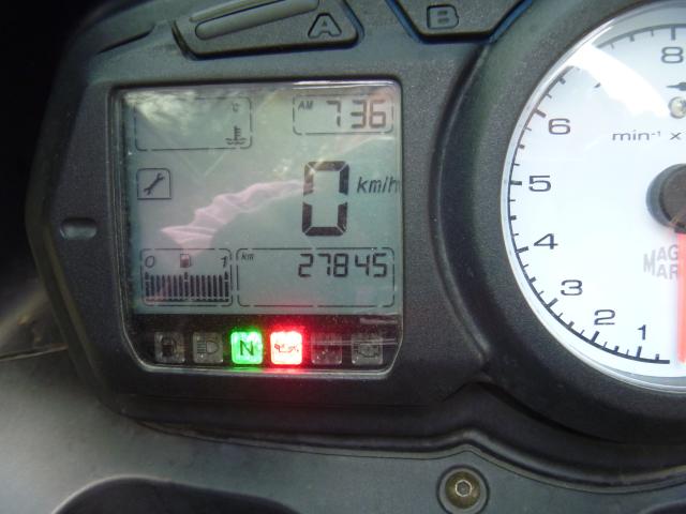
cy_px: 257
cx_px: 343
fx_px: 694
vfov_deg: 40.7
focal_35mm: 35
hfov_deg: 52.6
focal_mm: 6.3
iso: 250
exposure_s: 1/30
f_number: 3.5
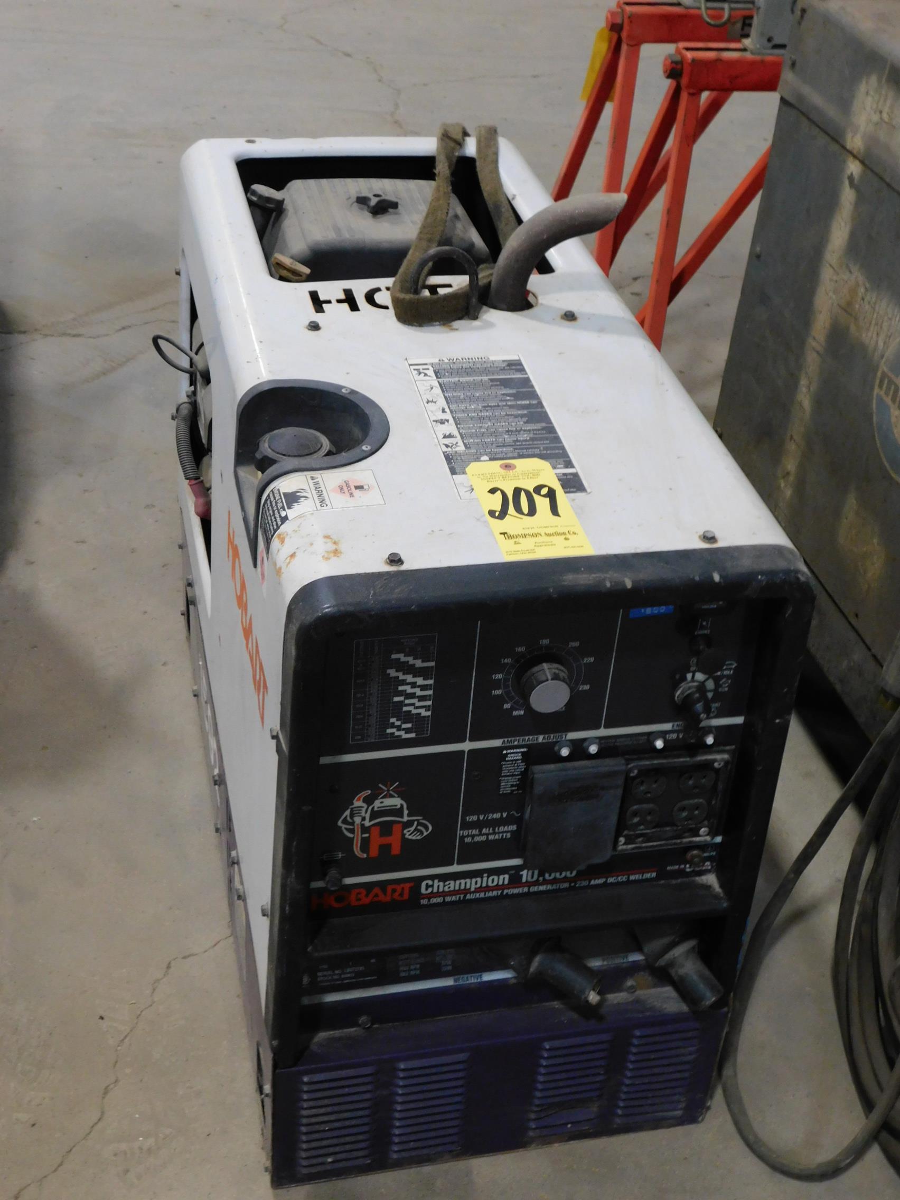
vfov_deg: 42.1
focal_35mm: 45
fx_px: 1560
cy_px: 600
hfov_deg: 32.2
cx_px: 450
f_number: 3.7
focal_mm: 8
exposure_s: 1/20
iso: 400
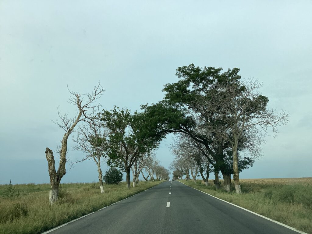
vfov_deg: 45.4
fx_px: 279
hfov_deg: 58.4
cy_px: 117
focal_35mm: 31
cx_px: 156
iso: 25
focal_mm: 3.3
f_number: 2.4
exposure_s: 1/936
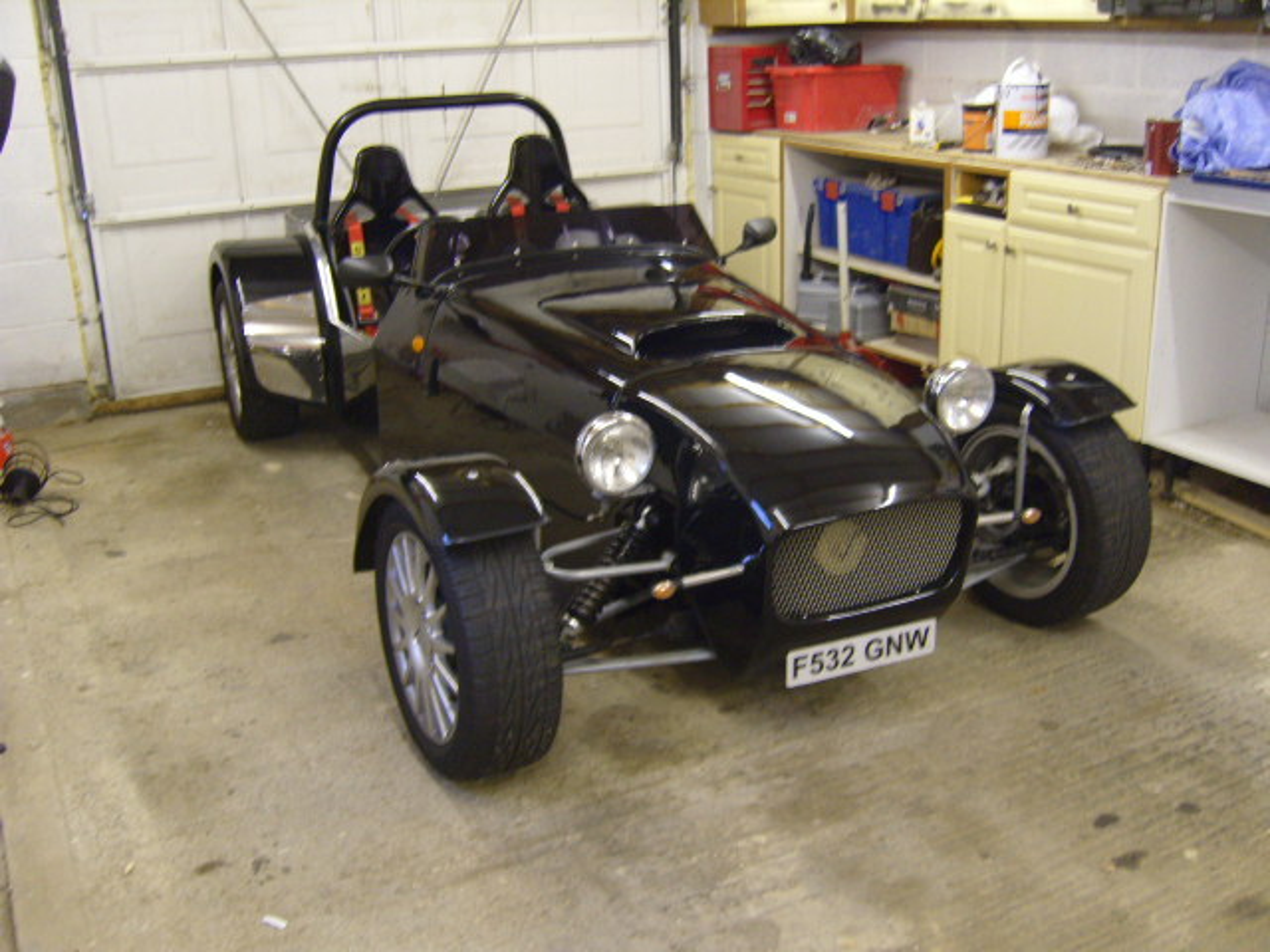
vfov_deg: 40.7
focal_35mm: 35
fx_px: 1284
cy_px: 476
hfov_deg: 52.6
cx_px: 635
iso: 200
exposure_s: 1/20
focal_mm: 7.4
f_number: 2.8
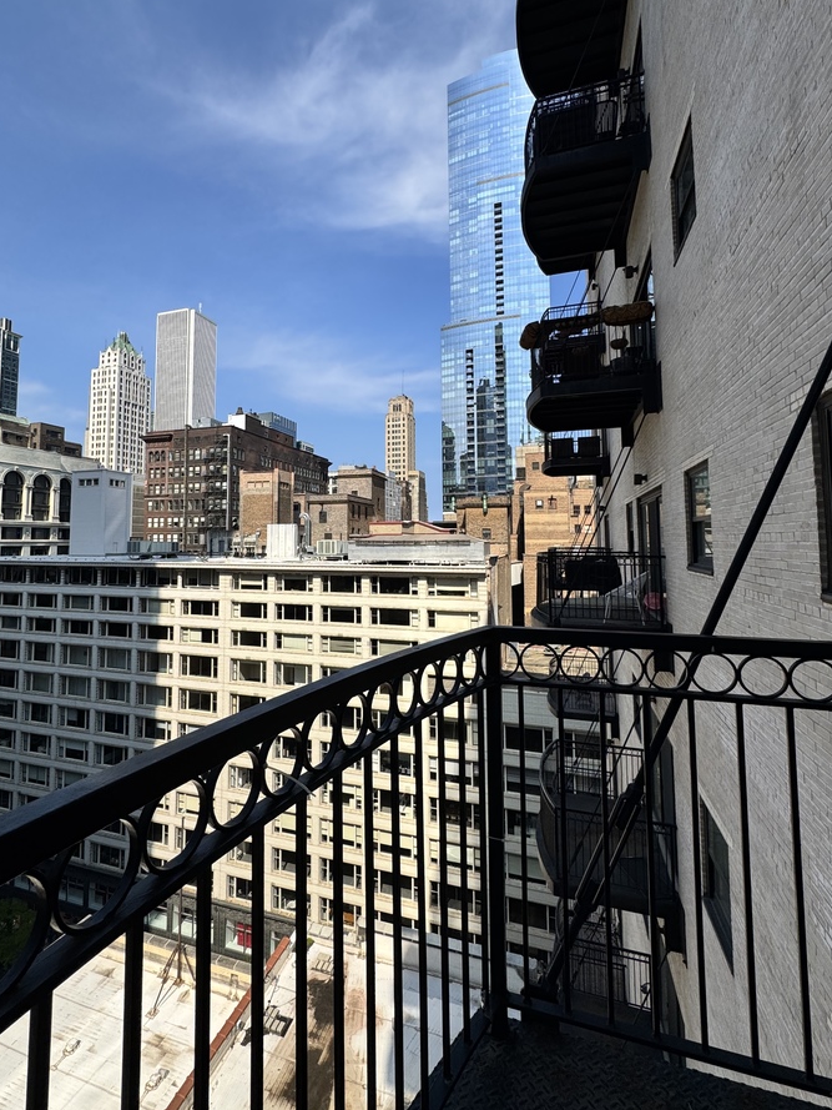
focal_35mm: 17
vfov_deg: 90.7
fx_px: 545
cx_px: 369
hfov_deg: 74.5
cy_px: 501
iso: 50
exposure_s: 1/2985
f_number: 2.2
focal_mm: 2.22
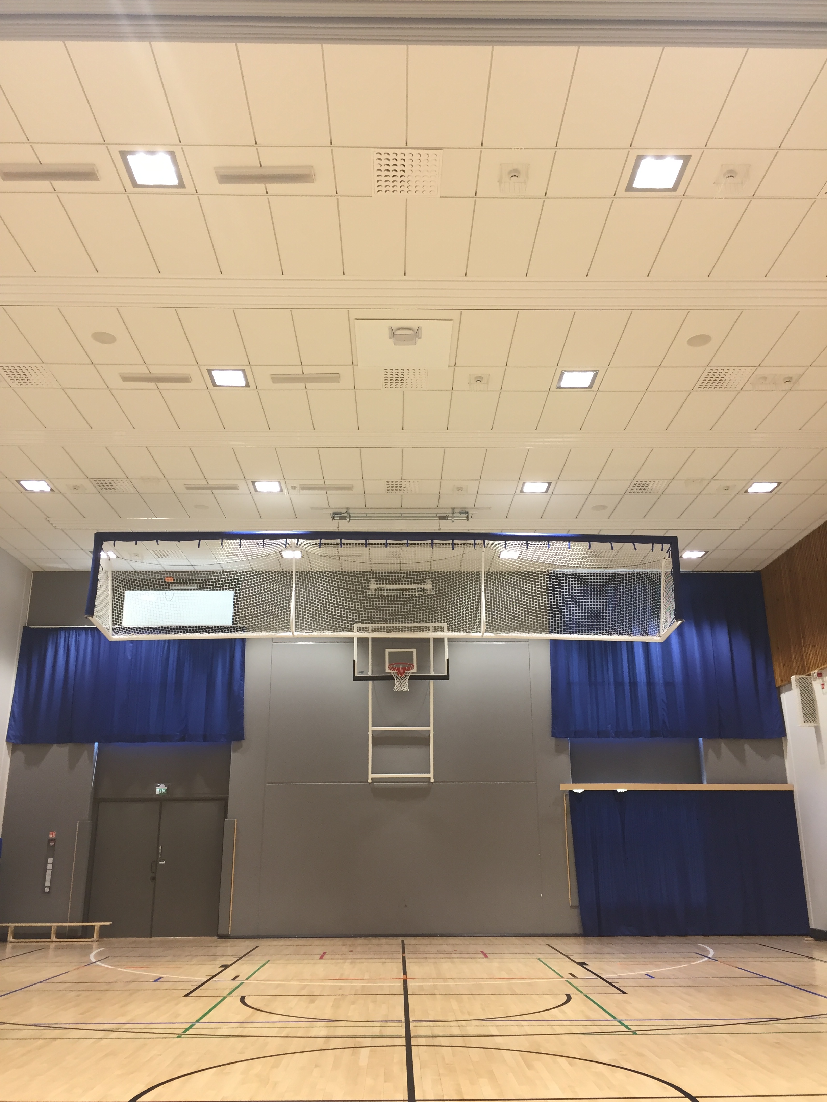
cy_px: 551
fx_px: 924
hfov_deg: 48.2
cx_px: 414
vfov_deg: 61.7
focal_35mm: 29
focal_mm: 4.15
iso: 40
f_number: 2.2
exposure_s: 1/33
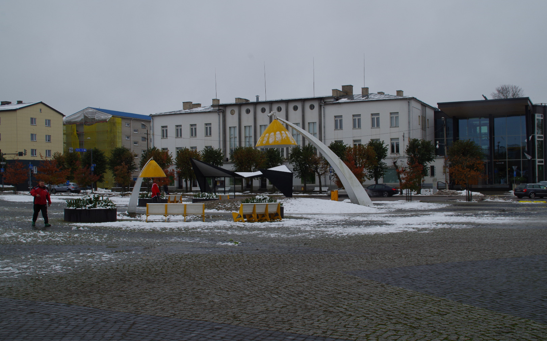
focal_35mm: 43
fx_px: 641
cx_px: 275
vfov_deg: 29.9
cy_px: 165
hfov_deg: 46.2
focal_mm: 28
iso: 160
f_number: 11
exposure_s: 1/125
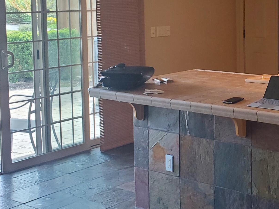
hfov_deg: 28.0
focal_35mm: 65
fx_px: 524
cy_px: 20
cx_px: 281
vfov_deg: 22.0
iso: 160
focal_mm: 4.3
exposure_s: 1/120
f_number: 2.4
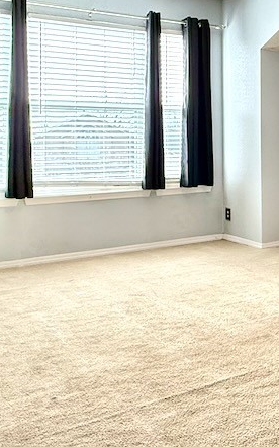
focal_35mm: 43
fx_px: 523
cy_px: 135
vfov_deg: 45.2
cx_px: 191
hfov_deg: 29.6
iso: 250
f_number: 2.2
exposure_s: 1/120
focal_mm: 2.22
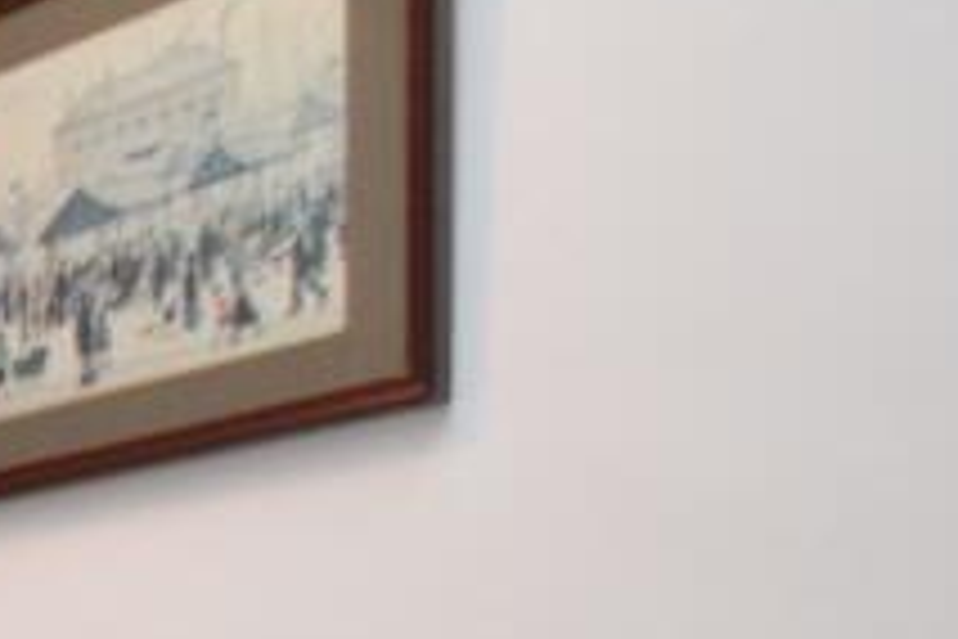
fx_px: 1916
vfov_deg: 16.2
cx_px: -855
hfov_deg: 19.4
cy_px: 1114
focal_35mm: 72
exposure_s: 1/60
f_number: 3.5
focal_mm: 10
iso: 720
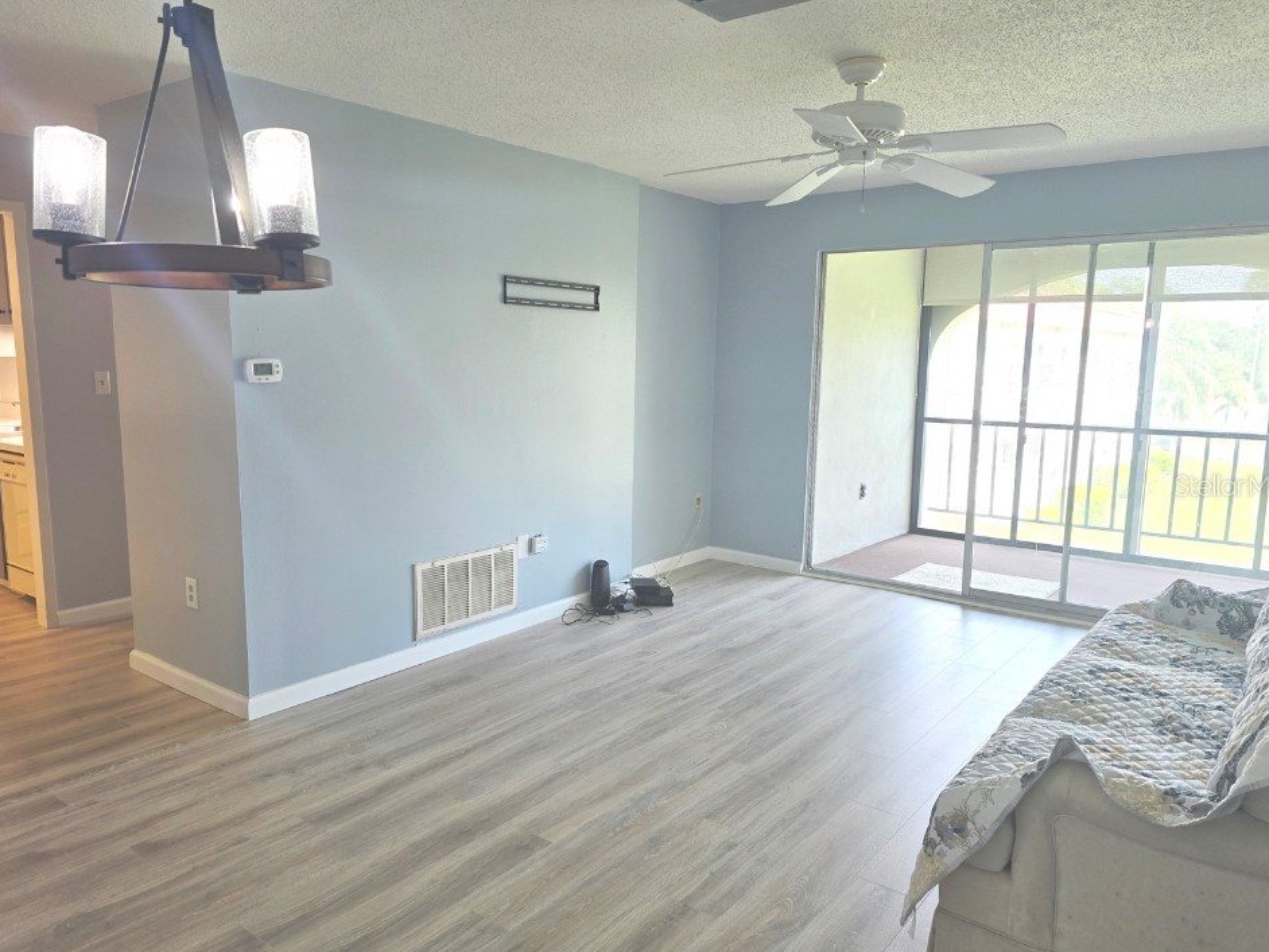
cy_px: 485
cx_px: 612
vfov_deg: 54.9
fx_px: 917
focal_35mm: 25
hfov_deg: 69.4
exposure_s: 1/120
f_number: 1.7
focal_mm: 6.3
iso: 40
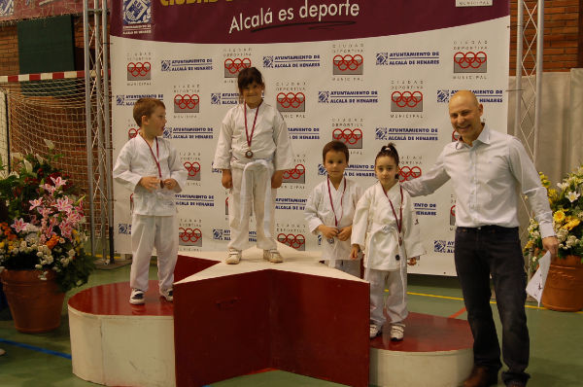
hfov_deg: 46.5
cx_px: 292
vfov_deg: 31.8
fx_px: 679
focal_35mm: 42
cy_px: 194
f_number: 3.5
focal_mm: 28
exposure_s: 1/50
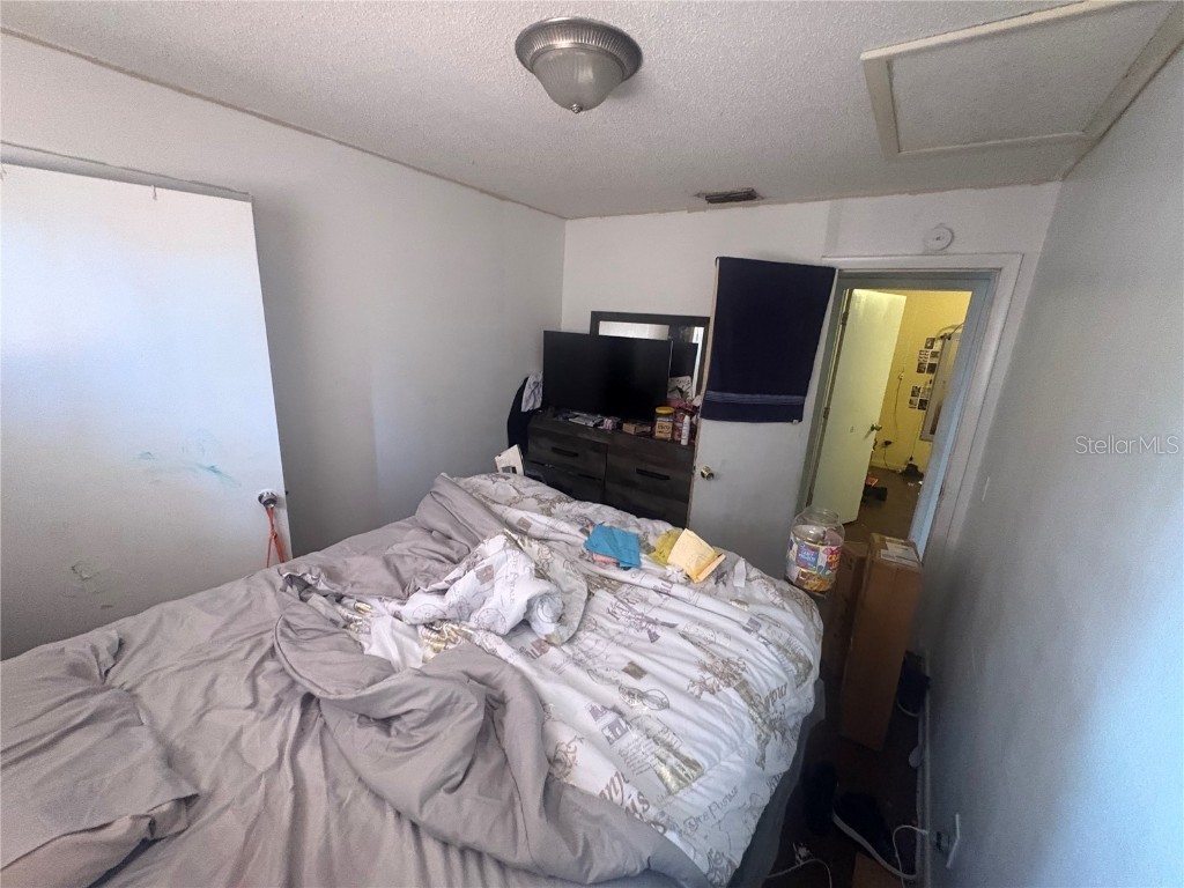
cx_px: 592
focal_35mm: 14
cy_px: 444
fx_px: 479
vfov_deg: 85.7
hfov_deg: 102.1
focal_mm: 2.22
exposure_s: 1/46
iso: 1000
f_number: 2.2
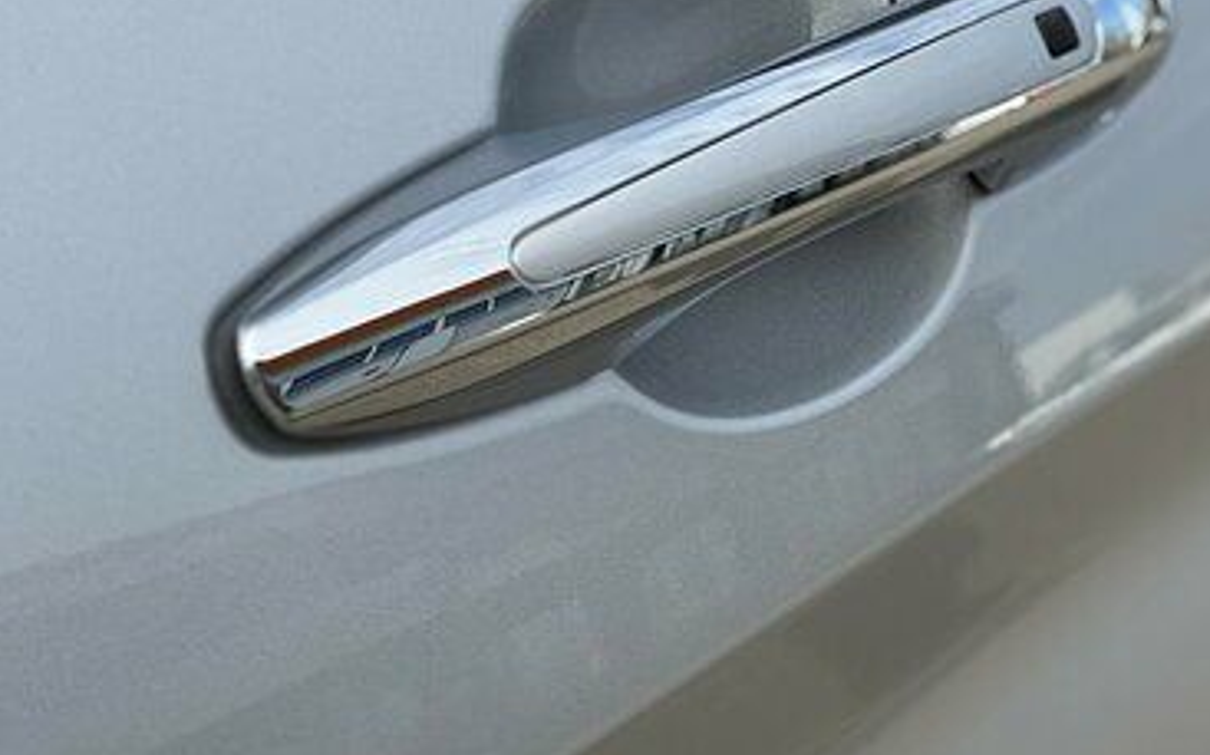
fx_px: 2505
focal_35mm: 76
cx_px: 821
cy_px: 122
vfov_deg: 17.0
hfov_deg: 27.0
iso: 64
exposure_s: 1/3534
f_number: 1.78
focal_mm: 6.76
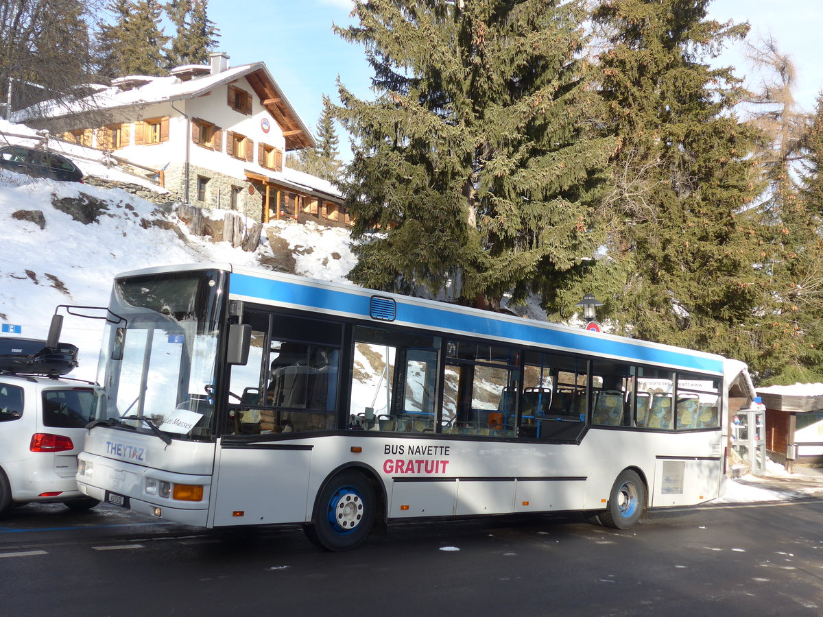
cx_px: 412
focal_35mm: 39
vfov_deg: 36.8
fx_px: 927
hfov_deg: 47.9
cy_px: 308
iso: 80
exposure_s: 1/640
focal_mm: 8
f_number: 2.8
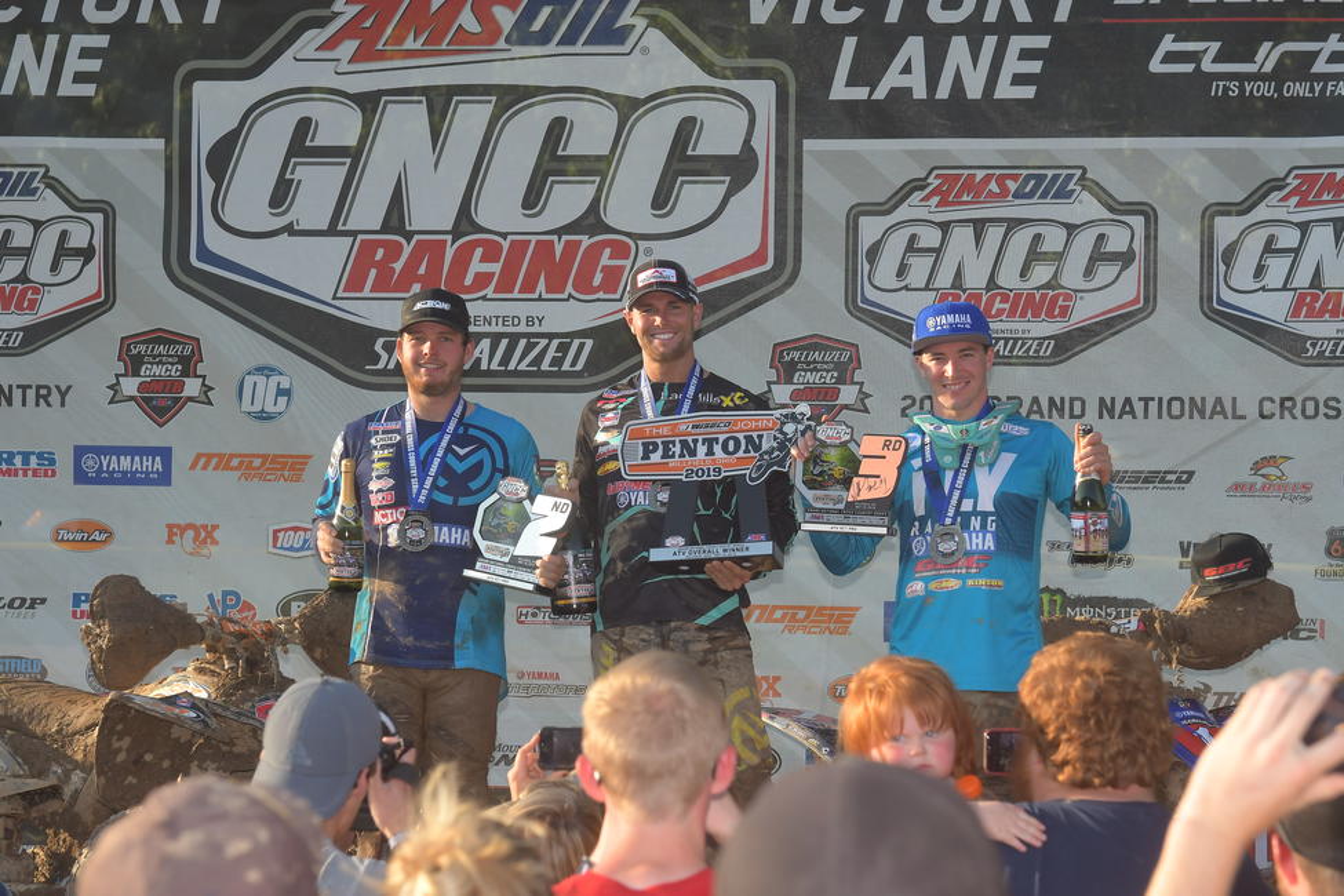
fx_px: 3920
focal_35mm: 105
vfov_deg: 13.0
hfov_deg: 19.5
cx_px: 672
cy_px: 448
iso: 400
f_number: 5.6
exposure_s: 1/800
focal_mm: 70
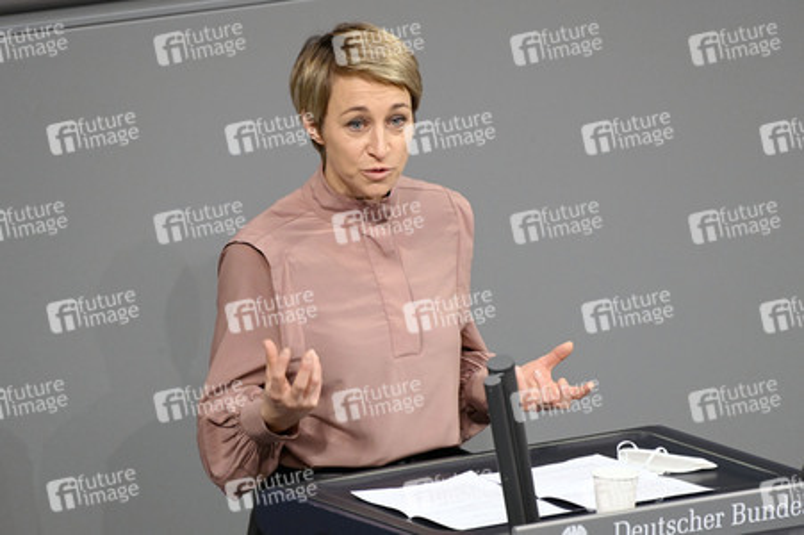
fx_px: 10042
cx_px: 402
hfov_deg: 4.6
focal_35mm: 450
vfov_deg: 3.1
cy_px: 268
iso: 8000
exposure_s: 1/250
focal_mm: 450
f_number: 5.6
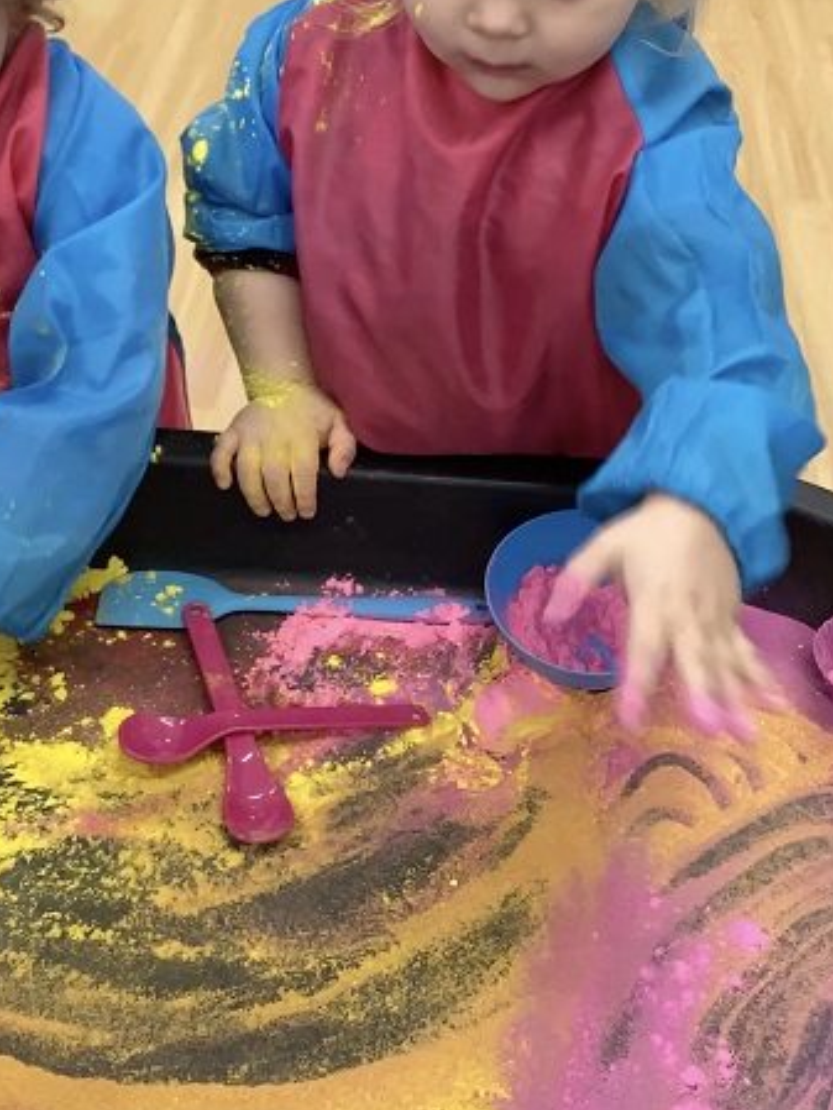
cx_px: 477
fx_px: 1475
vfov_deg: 40.7
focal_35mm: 46
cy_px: 361
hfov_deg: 31.5
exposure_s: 1/50
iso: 160
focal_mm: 3.3
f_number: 2.4
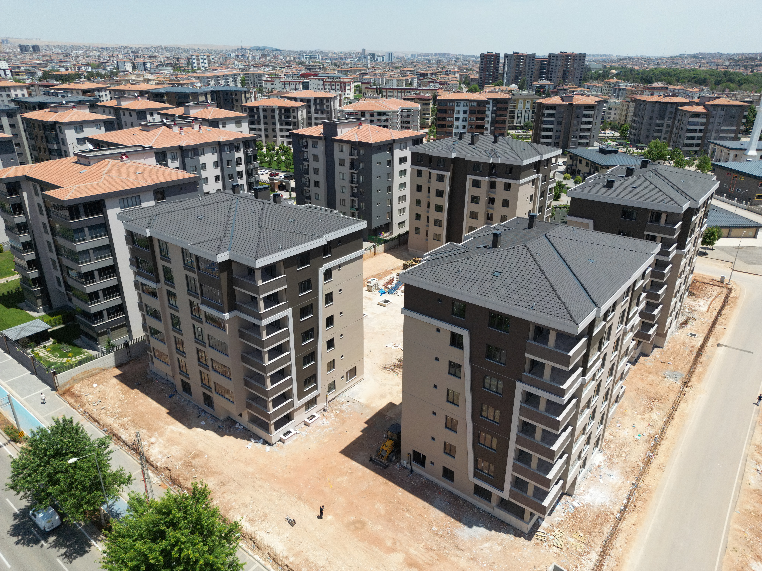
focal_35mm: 24
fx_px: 528
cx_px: 381
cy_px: 286
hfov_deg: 71.6
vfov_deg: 56.8
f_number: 1.7
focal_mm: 6.72
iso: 130
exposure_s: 1/3000
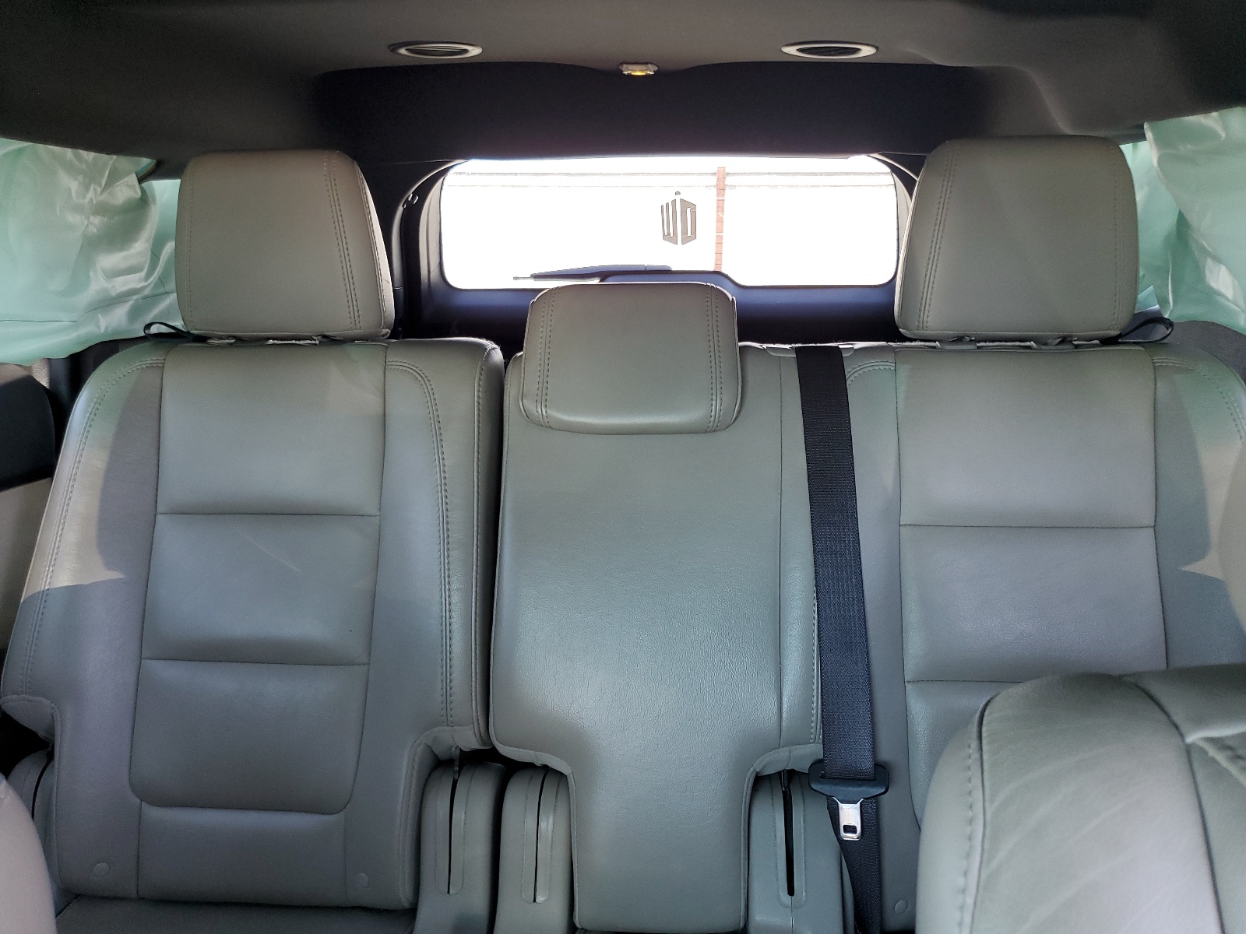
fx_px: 936
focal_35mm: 26
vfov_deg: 53.1
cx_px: 623
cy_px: 467
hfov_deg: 67.3
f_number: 1.5
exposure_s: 1/120
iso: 79
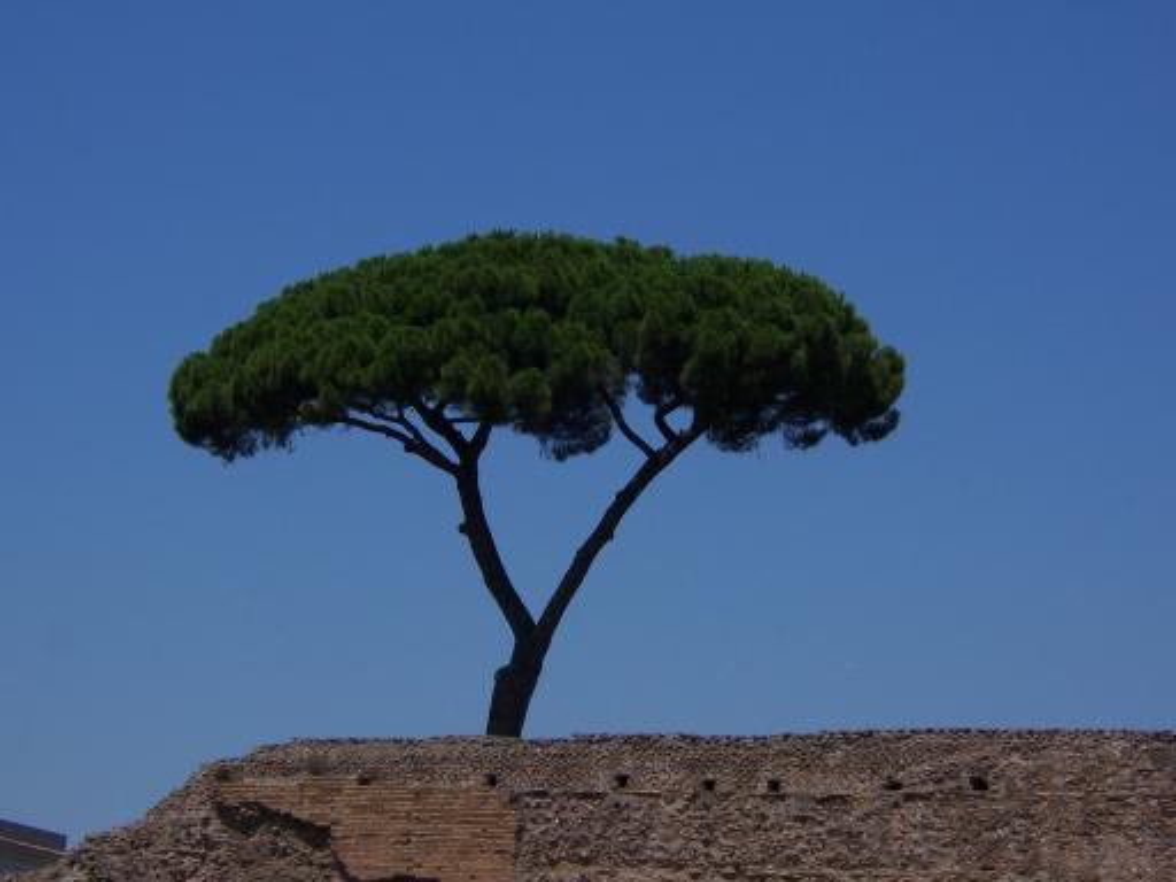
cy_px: 441
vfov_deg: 14.8
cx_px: 588
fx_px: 3397
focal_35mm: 100
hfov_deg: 19.6
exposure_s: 1/350
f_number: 8
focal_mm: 16.6
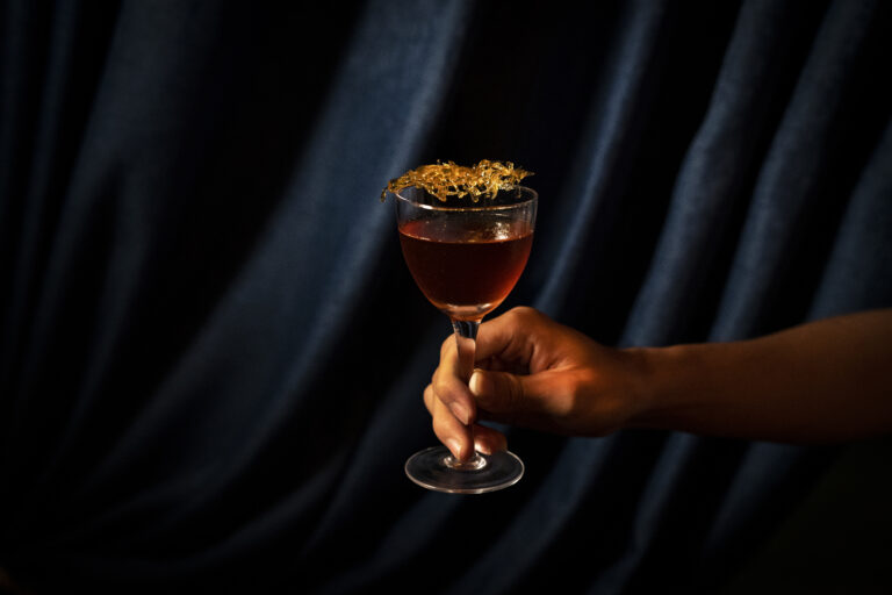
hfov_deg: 39.6
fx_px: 1239
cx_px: 446
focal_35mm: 50
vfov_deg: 27.0
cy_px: 298
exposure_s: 1/160
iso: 3200
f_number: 3.2
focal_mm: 50
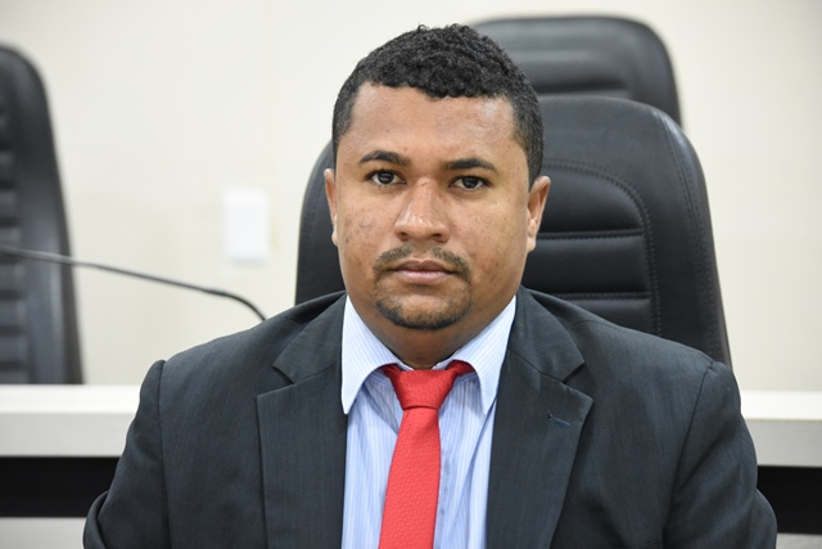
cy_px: 274
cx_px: 411
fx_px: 2912
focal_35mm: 128
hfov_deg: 16.1
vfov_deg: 10.8
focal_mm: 85
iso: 3200
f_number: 4.5
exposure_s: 1/50
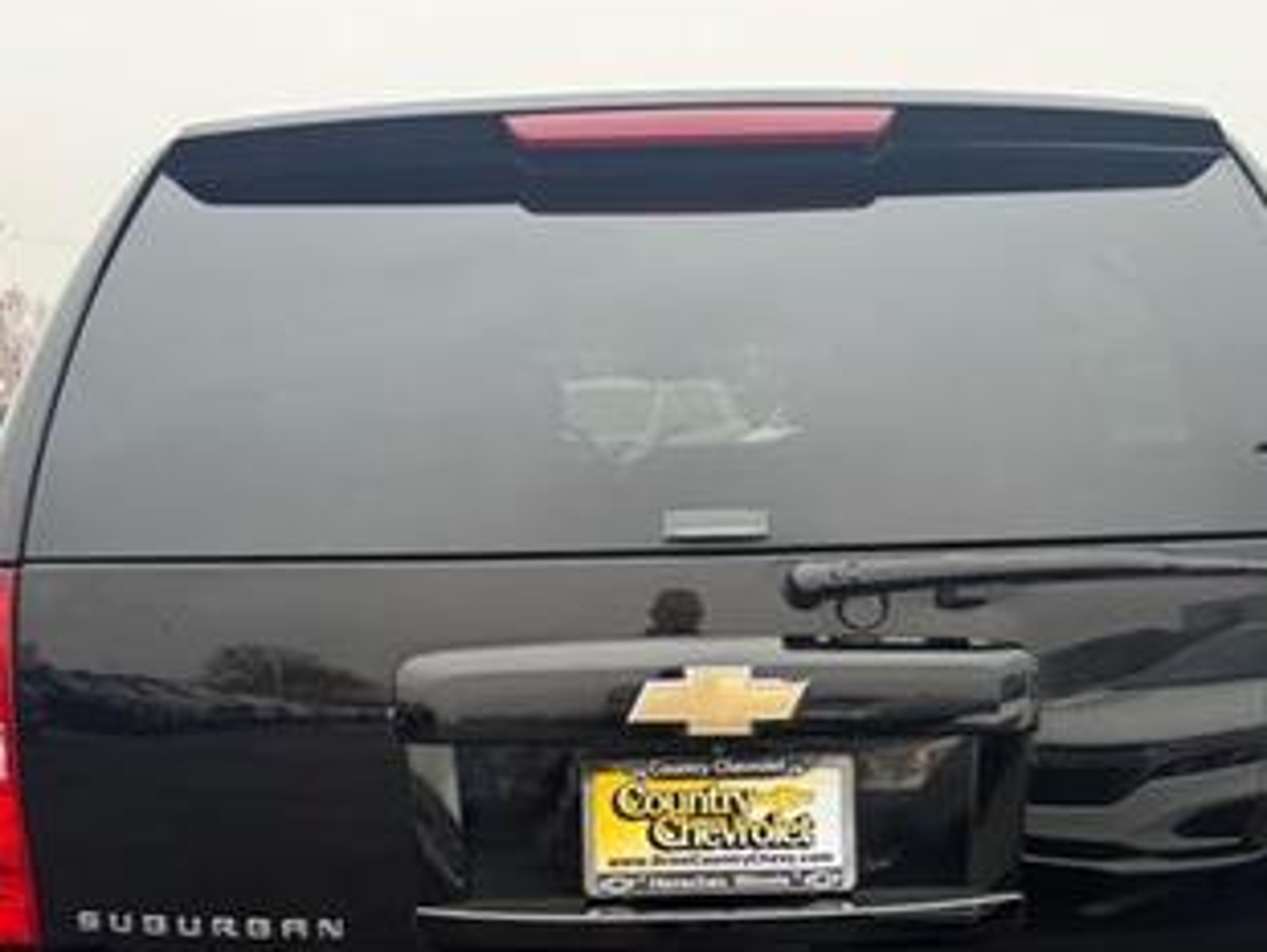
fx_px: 1429
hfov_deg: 47.8
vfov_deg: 36.2
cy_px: 691
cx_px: 695
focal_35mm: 39
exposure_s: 1/146
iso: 125
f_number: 1.78
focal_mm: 6.76
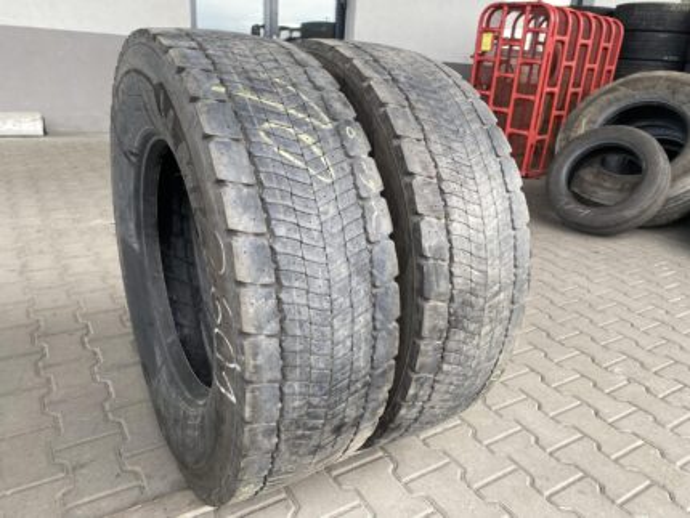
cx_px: 345
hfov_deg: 67.3
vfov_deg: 53.1
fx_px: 519
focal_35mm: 26
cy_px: 259
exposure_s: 1/132
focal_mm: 4.25
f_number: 1.8
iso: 32
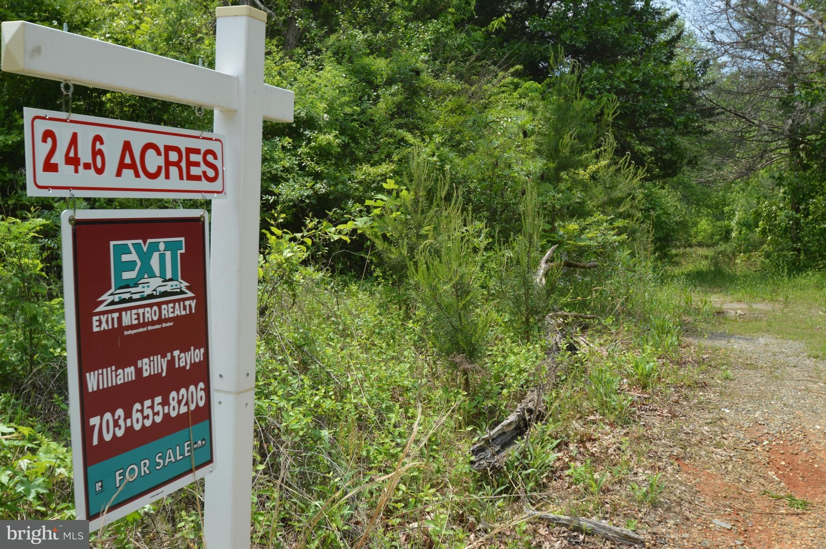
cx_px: 413
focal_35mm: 36
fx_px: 825
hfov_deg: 53.2
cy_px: 274
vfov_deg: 36.8
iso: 100
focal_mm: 24
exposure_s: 1/200
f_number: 7.1
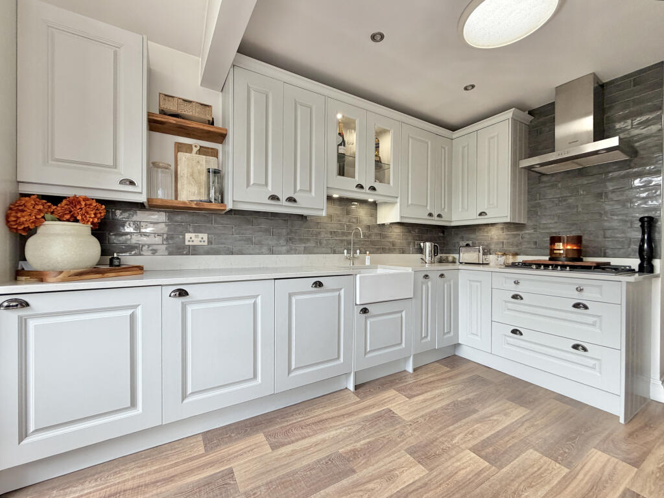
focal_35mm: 14
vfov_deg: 85.7
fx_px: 269
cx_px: 332
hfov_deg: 102.1
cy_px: 249
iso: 200
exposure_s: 1/100
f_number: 2.2
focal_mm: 2.22
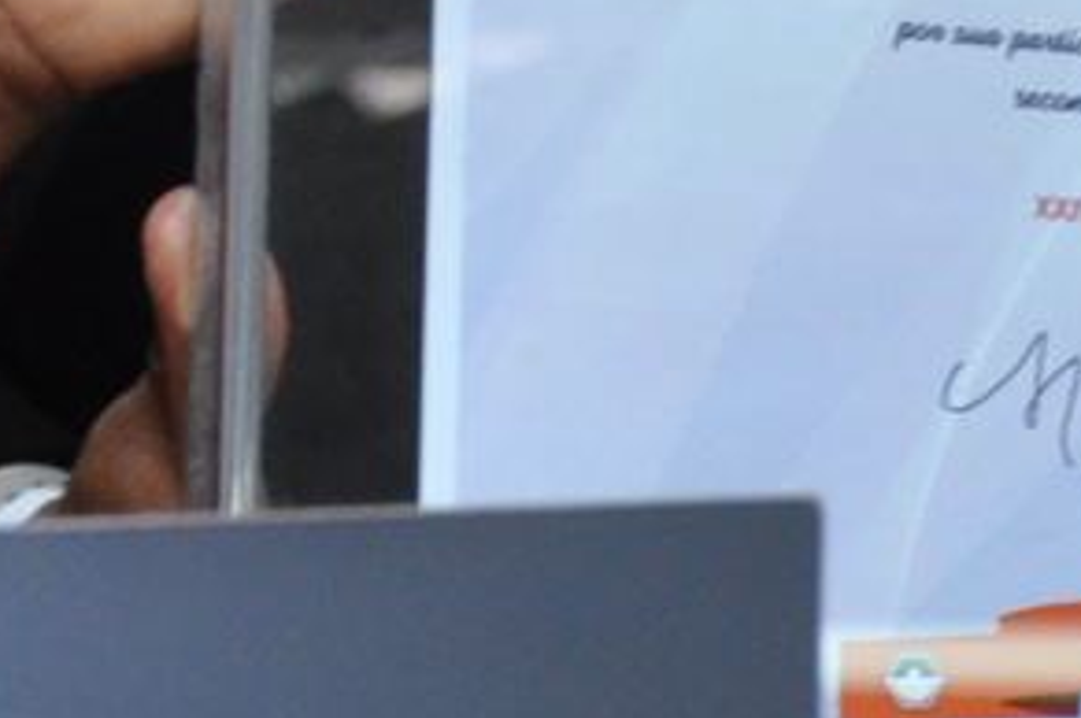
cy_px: -1377
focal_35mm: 638
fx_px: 19136
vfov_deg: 2.1
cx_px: -937
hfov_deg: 3.2
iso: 640
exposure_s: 1/30
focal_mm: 58
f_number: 5
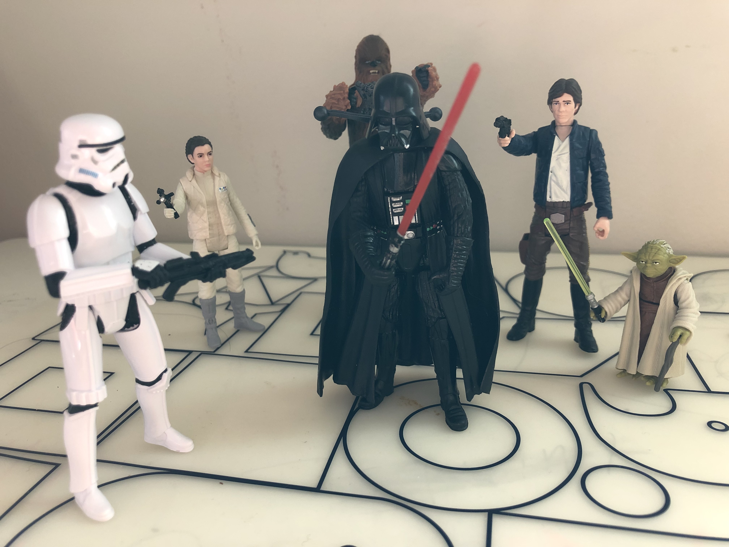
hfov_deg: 63.4
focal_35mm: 28
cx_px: 364
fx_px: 590
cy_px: 274
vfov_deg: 49.7
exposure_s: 1/30
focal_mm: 3.99
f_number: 1.8
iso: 32
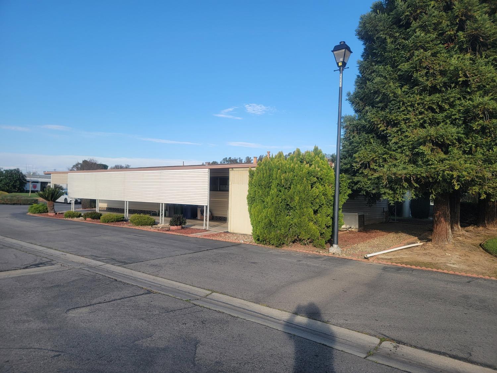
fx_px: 345
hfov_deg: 71.6
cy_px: 186
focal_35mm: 24
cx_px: 248
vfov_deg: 56.8
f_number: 1.8
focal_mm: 6.7
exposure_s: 1/550
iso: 16
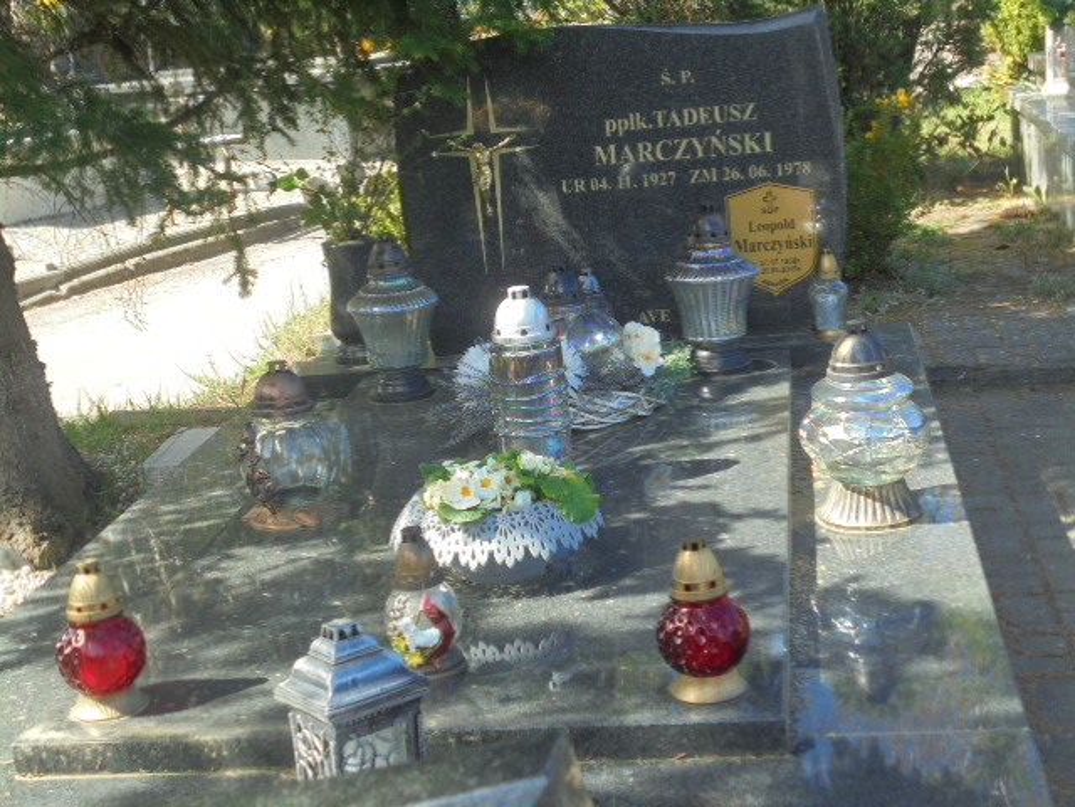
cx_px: 538
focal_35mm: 56
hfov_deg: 34.3
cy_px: 404
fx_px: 1739
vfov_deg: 26.1
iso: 100
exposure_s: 1/125
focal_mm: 10.1
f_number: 5.2
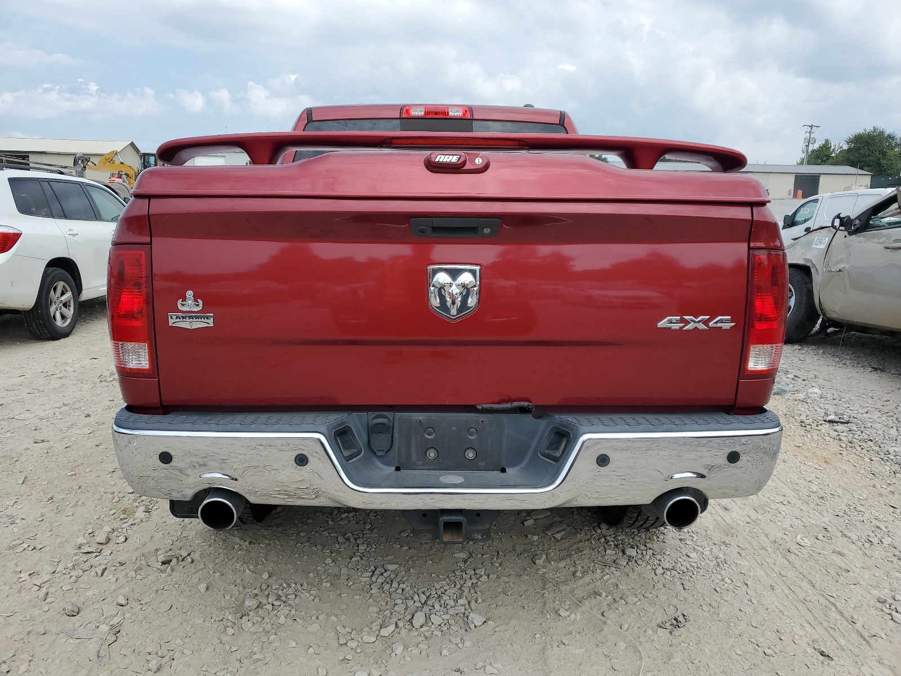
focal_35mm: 26
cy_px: 338
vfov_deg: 53.1
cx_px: 450
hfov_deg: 67.3
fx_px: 677
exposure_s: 1/2500
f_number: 1.5
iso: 50
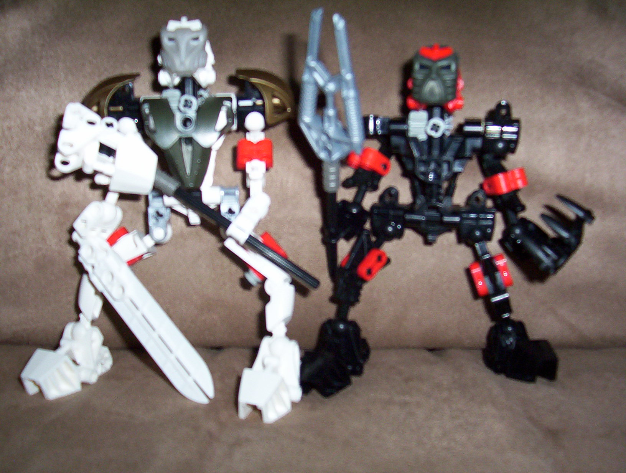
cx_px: 313
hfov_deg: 43.8
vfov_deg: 33.7
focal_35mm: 43
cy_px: 236
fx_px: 779
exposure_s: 1/60
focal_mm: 5.77
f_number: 2.73
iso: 140
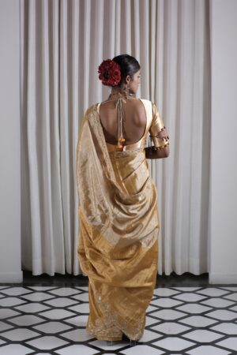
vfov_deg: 37.5
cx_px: 118
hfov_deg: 25.5
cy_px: 178
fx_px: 523
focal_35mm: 53
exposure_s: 1/125
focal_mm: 35
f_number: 5
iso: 160
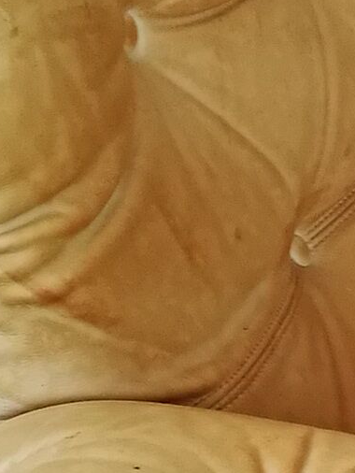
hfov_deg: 8.3
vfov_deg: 11.3
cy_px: 318
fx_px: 2377
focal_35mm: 174
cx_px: 608
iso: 100
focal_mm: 4.5
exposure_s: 1/50
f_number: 2.2
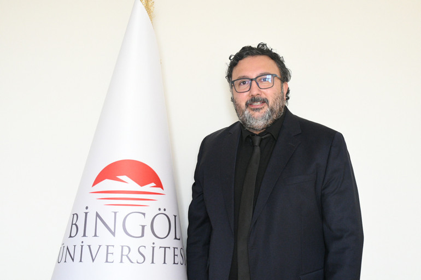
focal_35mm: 57
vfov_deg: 23.8
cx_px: 210
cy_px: 140
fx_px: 666
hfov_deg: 35.1
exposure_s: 1/20
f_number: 5
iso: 4000
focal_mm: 38
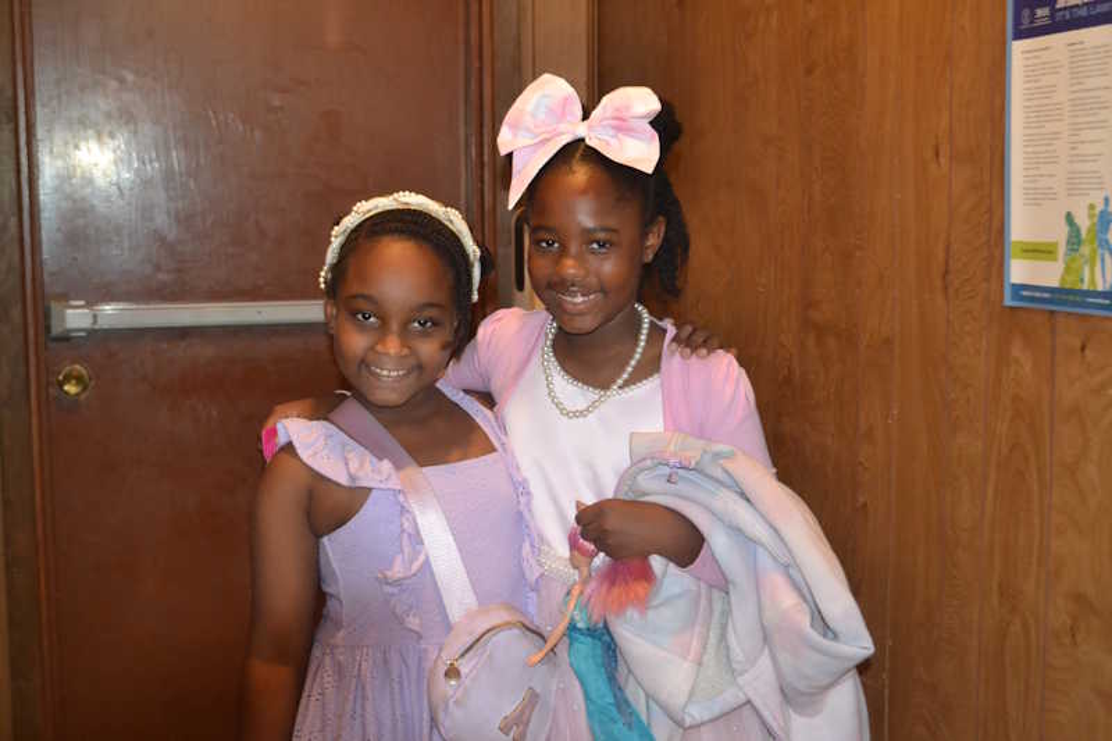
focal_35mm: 52
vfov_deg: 25.7
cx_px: 556
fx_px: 1621
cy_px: 370
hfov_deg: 37.9
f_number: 5
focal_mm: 35
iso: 3200
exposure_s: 1/60
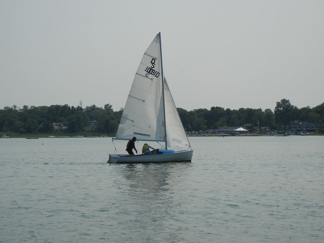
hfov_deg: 19.3
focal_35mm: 102
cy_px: 122
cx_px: 162
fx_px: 955
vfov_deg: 14.5
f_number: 9
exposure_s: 1/695
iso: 160
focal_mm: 18.3
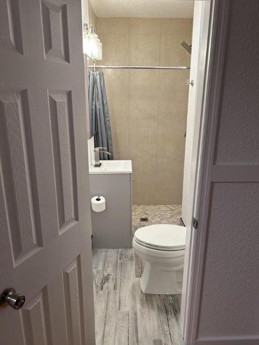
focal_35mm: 26
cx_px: 130
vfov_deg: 67.3
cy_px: 172
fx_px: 259
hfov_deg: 53.1
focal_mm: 5.7
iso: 100
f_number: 1.5
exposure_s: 1/120
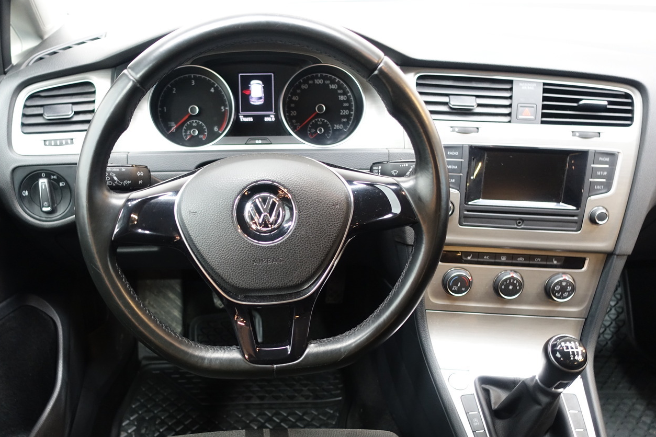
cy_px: 277
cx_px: 274
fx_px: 565
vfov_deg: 42.0
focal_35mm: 31
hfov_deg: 59.9
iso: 500
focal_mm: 8.8
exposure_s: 1/30
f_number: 1.8
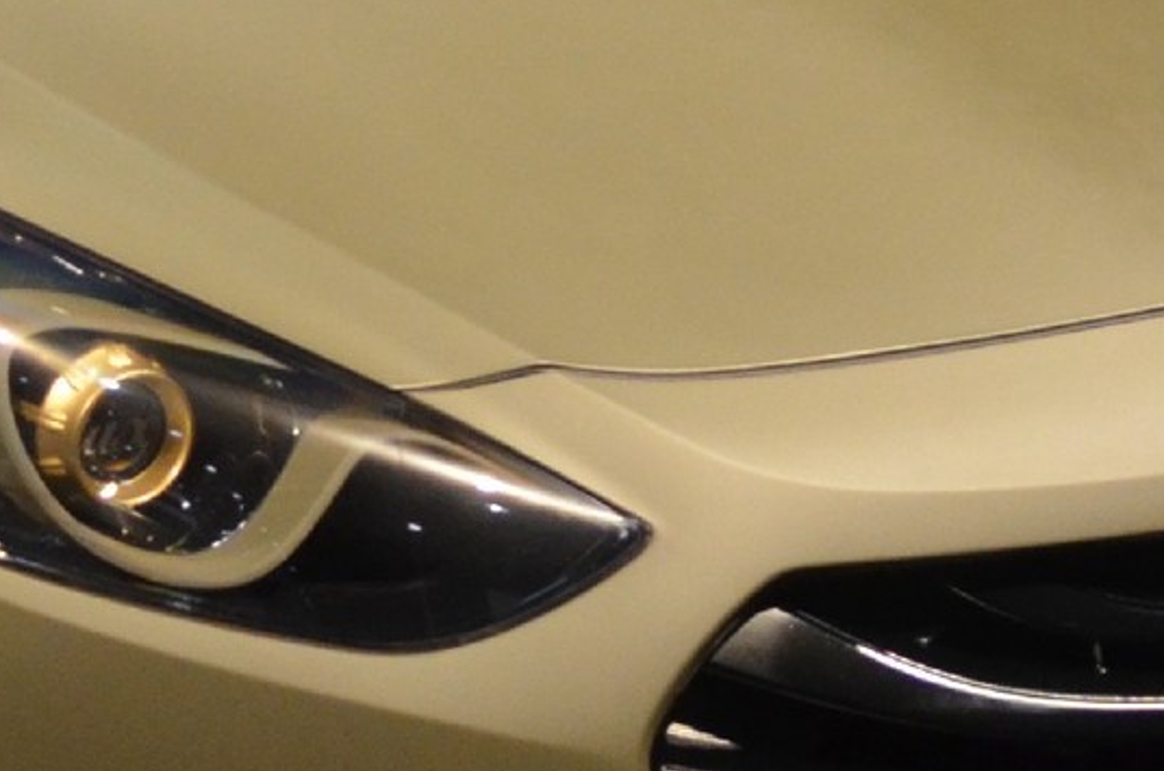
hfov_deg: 13.3
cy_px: 13
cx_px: 254
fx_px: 4969
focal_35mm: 154
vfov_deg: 8.8
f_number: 2.8
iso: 1600
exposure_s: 1/125
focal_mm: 22
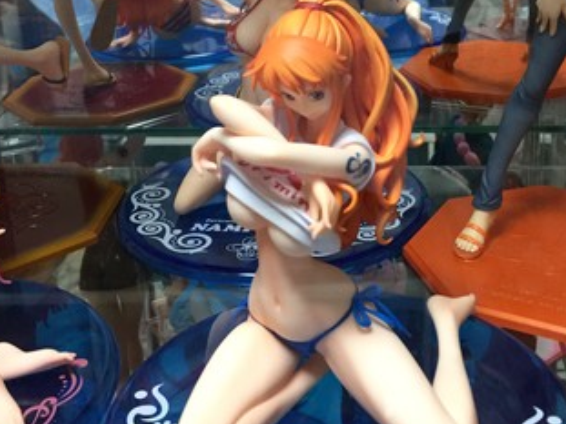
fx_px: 915
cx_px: 288
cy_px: 71
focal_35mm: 56
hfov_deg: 34.4
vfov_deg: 25.5
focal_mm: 4.15
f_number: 2.2
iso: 160
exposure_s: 1/30
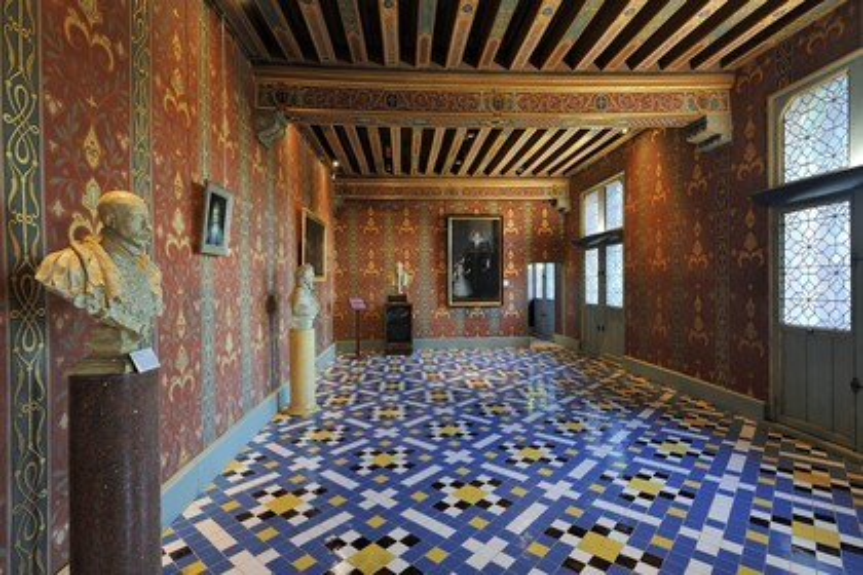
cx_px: 432
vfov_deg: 67.4
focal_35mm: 18
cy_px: 288
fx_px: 431
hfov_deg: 90.0
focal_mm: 18
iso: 200
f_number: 11
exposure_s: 1
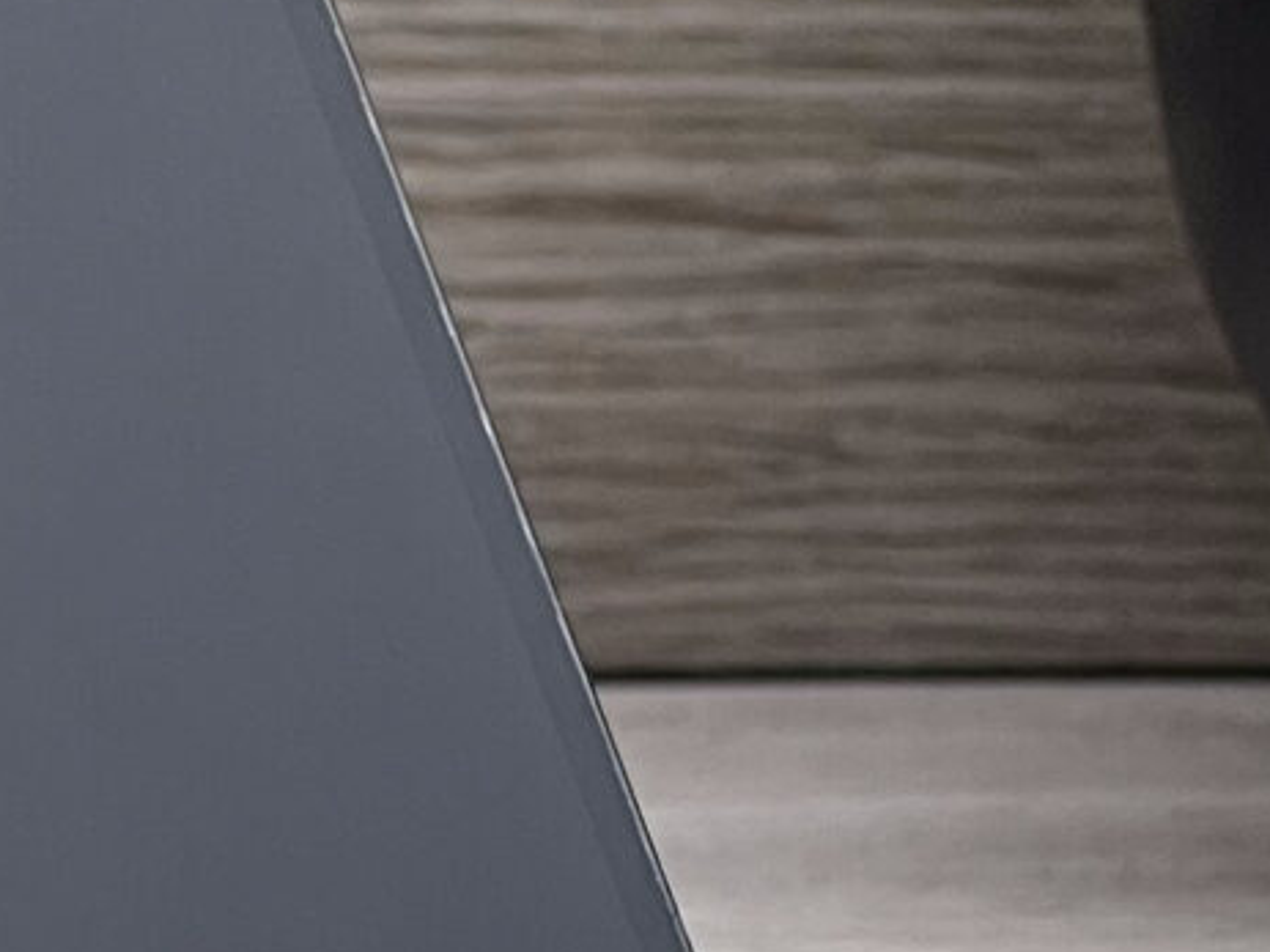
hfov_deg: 4.6
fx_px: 15625
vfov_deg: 3.5
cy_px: -173
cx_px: -957
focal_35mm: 426
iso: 100
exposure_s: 1/100
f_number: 2.8
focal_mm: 9
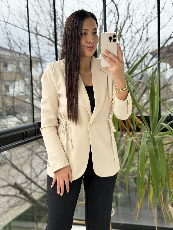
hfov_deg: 30.3
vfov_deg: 39.7
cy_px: 115
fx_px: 320
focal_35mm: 48
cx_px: 86
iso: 100
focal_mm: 6.76
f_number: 1.78
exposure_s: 1/339
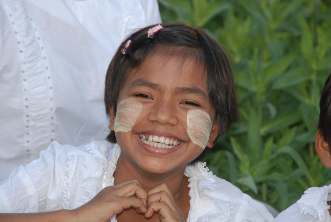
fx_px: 2765
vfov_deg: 4.6
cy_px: 111
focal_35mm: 300
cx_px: 166
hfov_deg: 6.9
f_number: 6.3
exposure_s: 1/125
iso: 180
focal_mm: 200
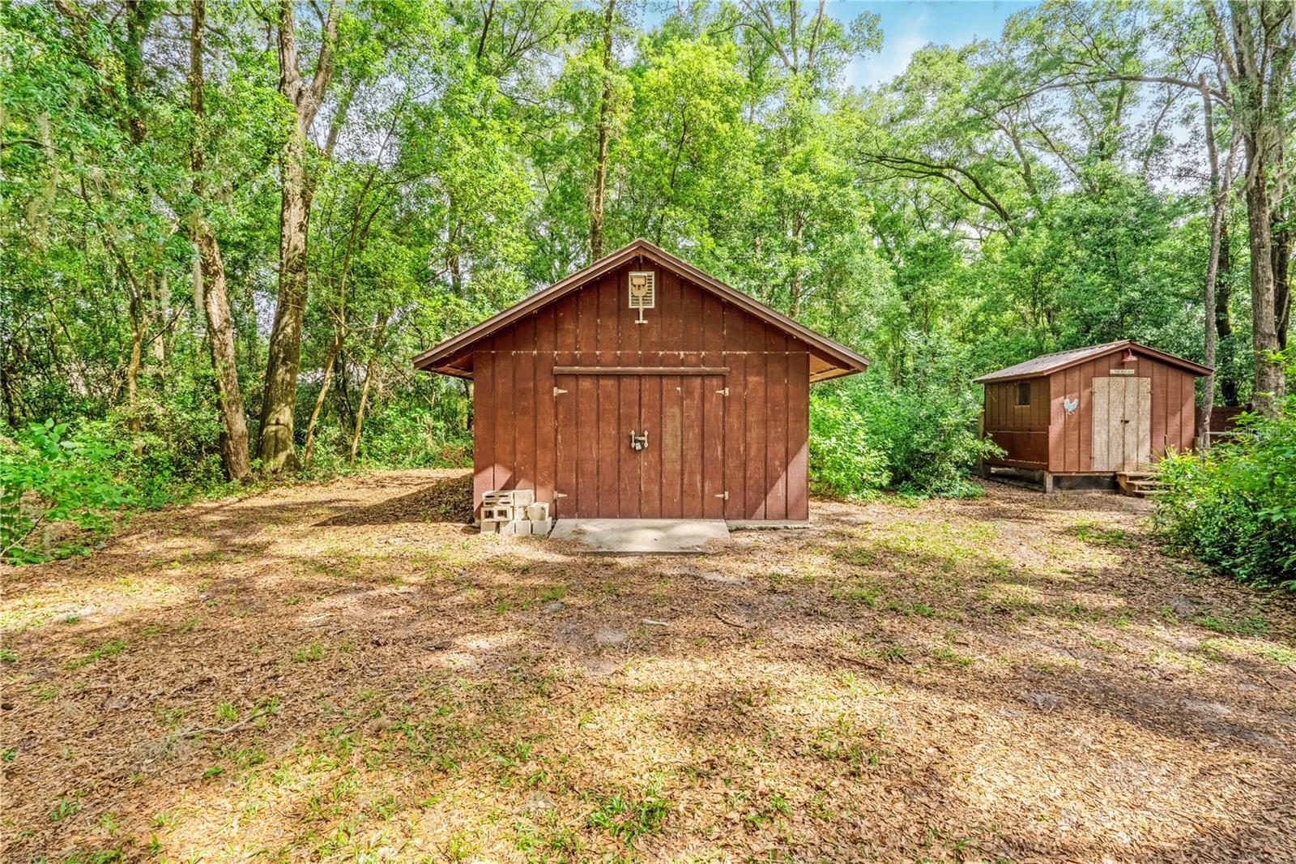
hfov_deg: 95.0
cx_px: 648
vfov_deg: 72.0
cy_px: 432
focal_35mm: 16
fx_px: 594
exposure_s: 1/1600
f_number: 9
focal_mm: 11
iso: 250
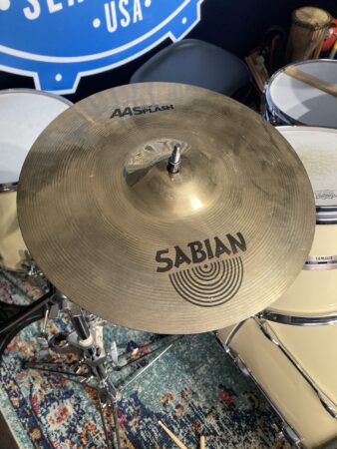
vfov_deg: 63.4
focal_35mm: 28
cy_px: 224
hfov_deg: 49.8
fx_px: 363
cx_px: 168
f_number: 1.8
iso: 200
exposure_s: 1/60
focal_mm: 3.99
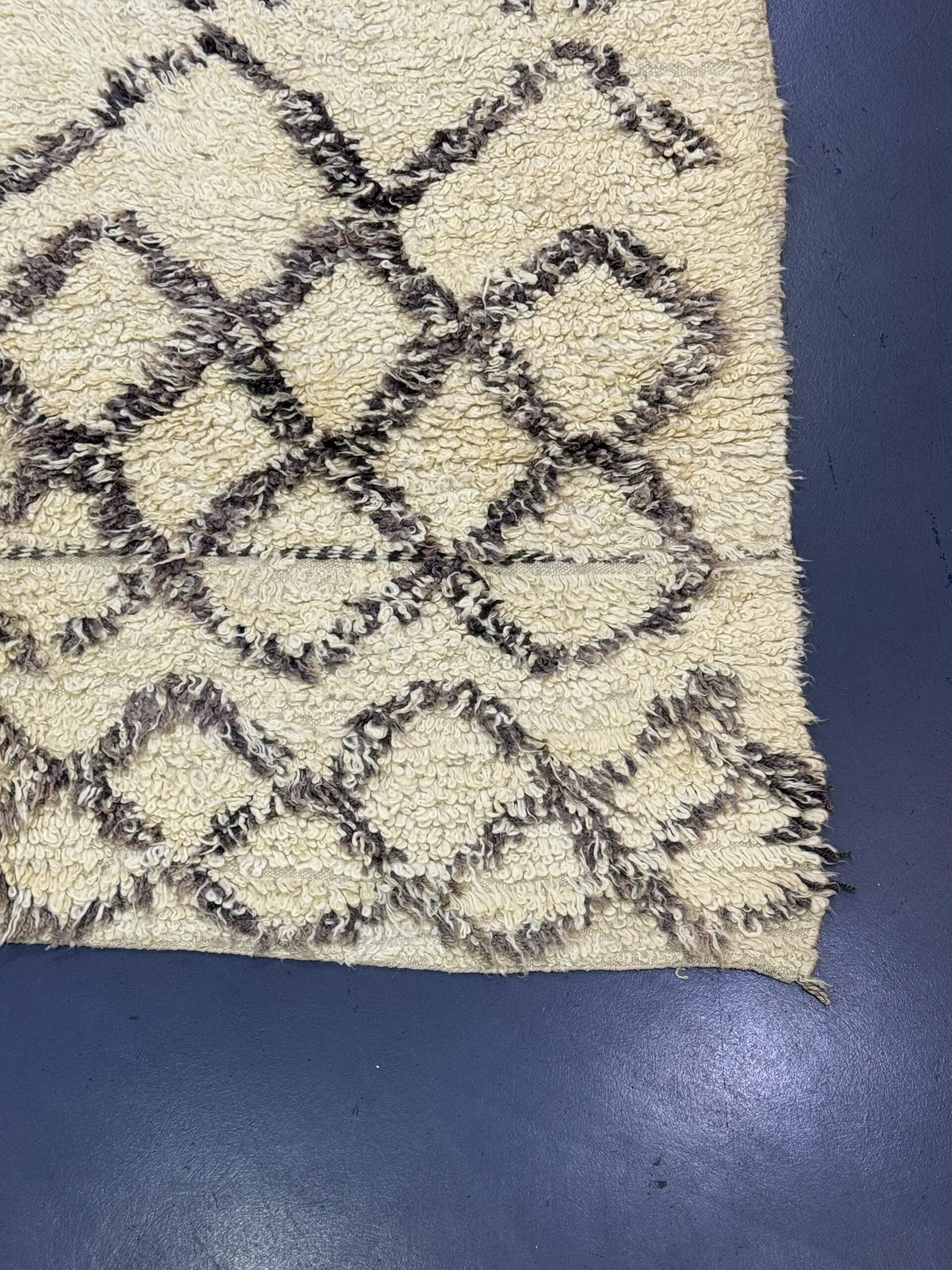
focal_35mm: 48
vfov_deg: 39.7
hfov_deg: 30.3
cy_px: 635
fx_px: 1760
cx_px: 476
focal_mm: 6.76
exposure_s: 1/50
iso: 64
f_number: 1.78
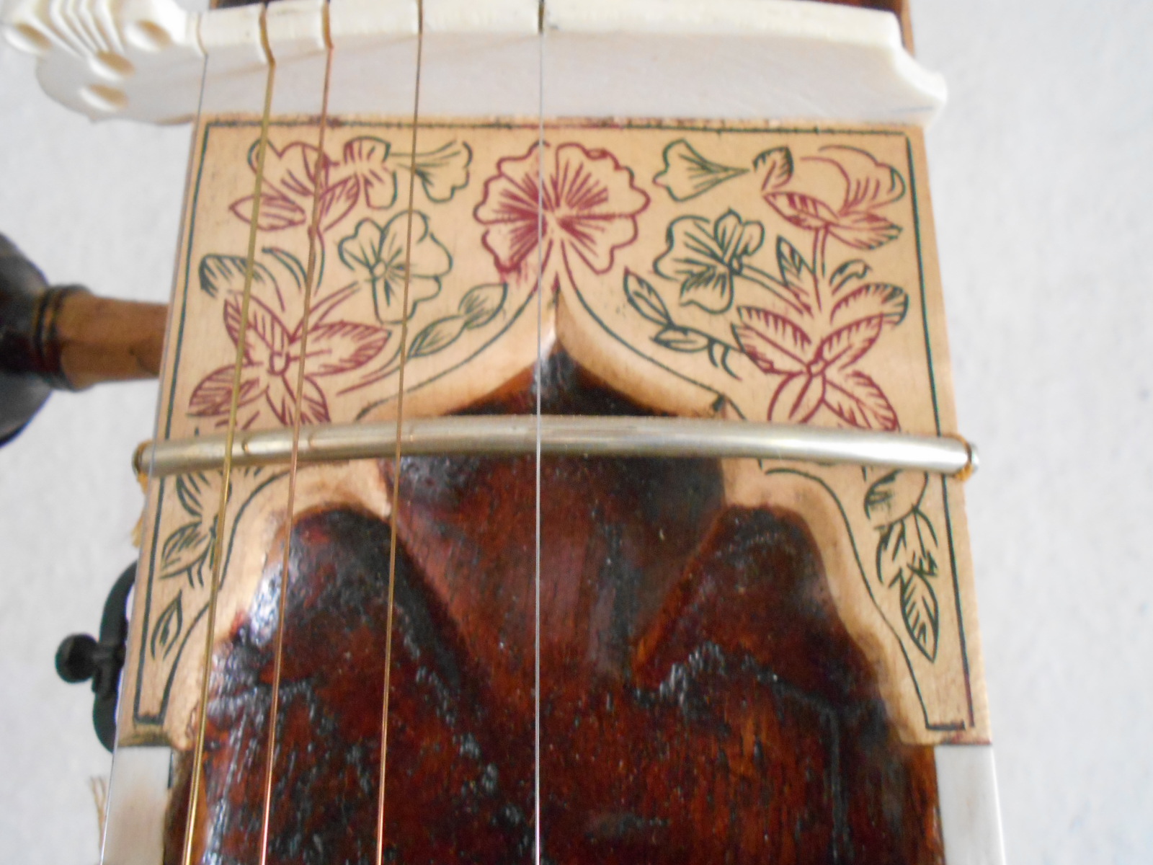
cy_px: 432
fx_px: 999
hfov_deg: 60.0
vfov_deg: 46.8
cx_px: 576
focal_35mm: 30
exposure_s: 1/20
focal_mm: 5.1
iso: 800
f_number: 3.4
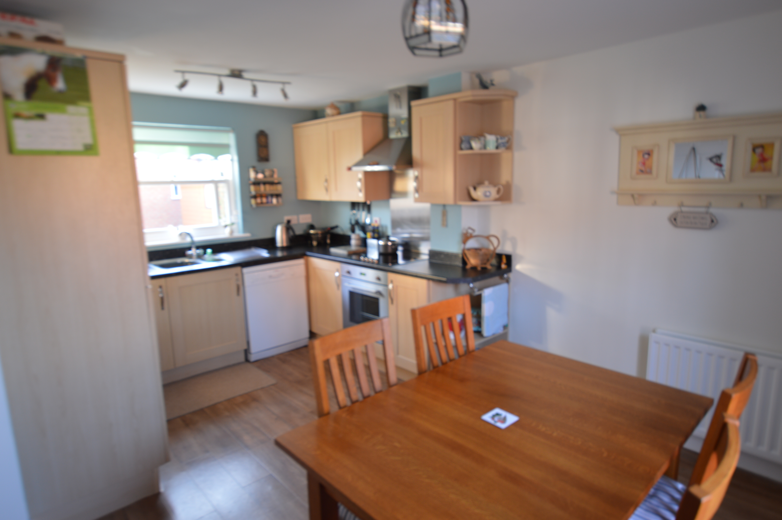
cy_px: 260
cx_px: 391
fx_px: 456
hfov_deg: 81.3
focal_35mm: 21
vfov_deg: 59.4
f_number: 3.5
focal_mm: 14
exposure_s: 1/8
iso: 100
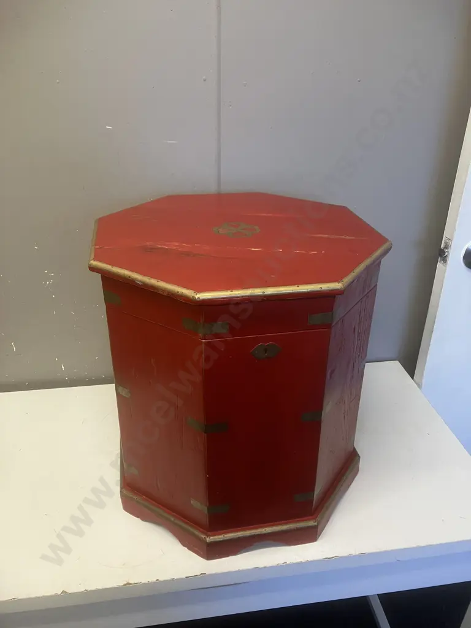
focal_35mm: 28
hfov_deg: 49.7
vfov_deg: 63.4
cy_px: 314
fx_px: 508
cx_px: 236
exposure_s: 1/50
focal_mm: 3.99
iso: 80
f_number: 1.8
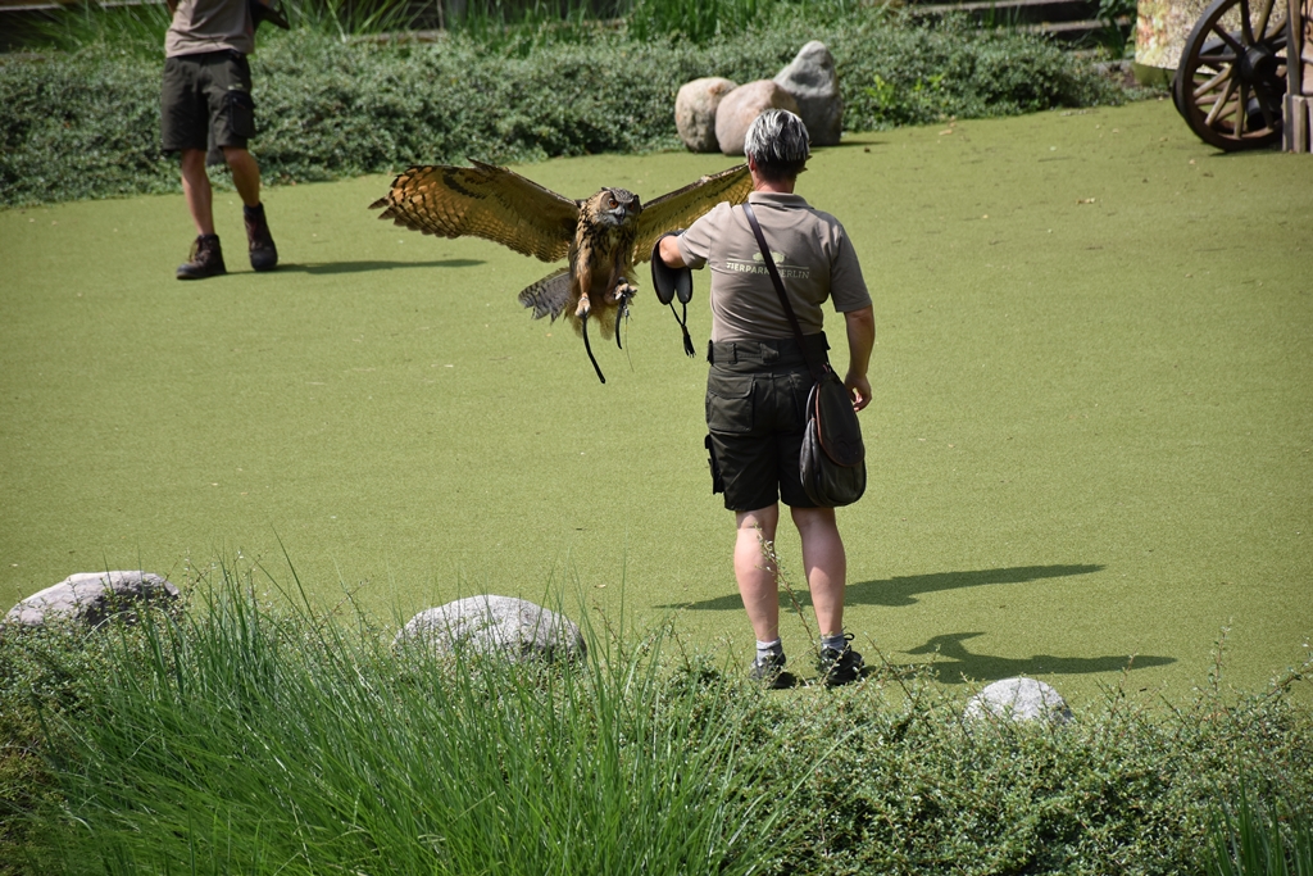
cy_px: 438
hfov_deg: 9.8
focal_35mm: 210
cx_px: 656
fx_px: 7660
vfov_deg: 6.5
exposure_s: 1/1600
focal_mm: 140
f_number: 5.6
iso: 400
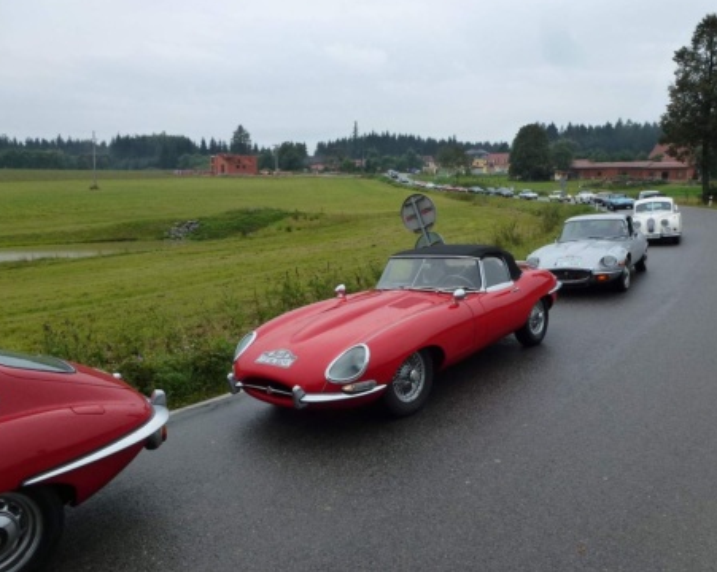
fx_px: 551
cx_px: 386
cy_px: 276
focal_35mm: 26
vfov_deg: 54.9
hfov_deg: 66.0
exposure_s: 1/500
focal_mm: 4.3
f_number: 4
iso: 160
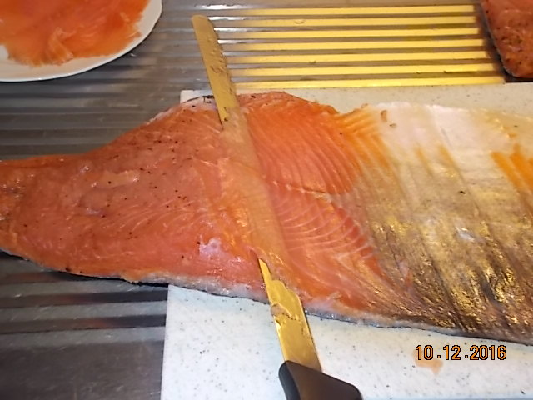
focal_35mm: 44
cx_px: 266
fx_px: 677
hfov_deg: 42.9
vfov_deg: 32.9
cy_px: 200
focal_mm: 7.9
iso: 200
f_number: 4.2
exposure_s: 1/30
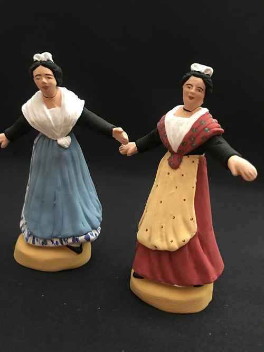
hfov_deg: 49.7
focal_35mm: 28
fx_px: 285
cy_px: 176
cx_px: 132
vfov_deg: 63.5
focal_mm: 3.99
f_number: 1.8
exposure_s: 1/6
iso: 80
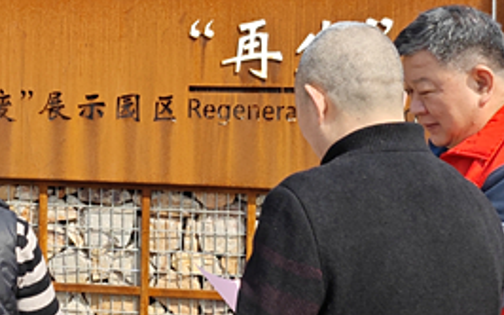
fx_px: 783
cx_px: 127
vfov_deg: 22.5
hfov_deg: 34.9
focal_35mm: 57
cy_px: 73
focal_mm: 2.03
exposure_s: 1/1722
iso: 50
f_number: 1.8
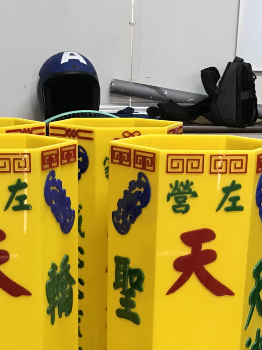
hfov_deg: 19.9
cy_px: 346
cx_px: 106
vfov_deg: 25.1
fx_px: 747
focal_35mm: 74
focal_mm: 3.99
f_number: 1.8
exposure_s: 1/15
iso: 50
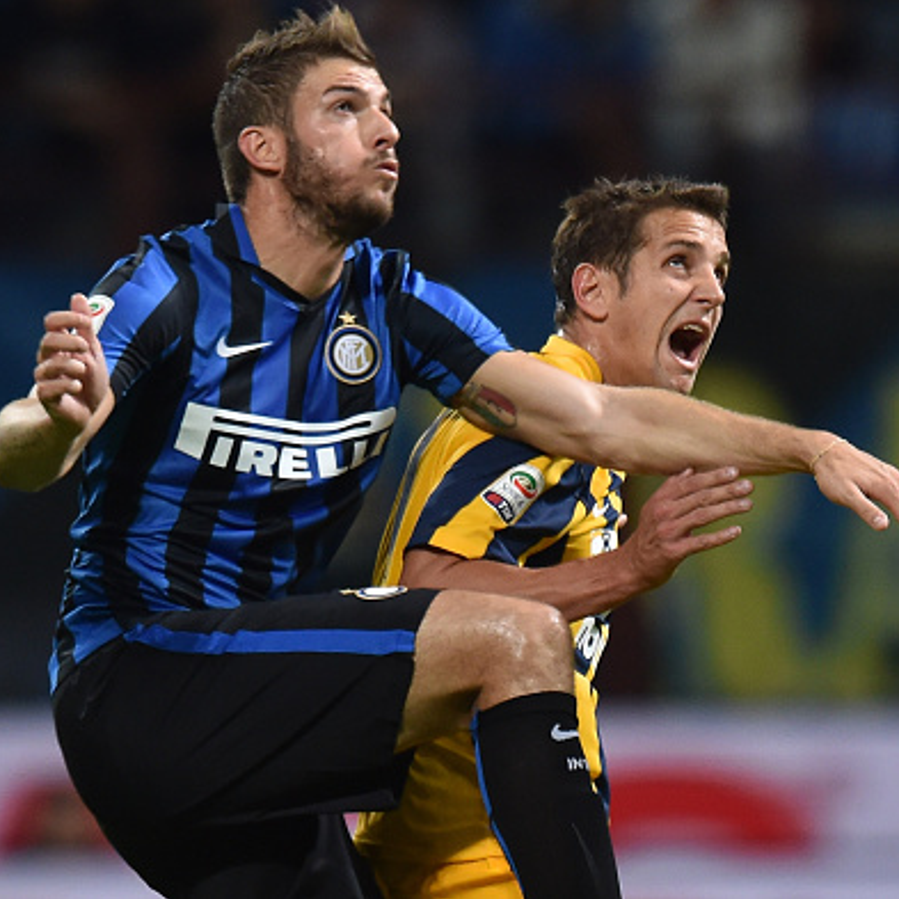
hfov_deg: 2.5
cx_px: 487
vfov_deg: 2.5
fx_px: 20744
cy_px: 450
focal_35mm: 706
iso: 2500
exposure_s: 1/1000
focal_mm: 550
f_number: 4
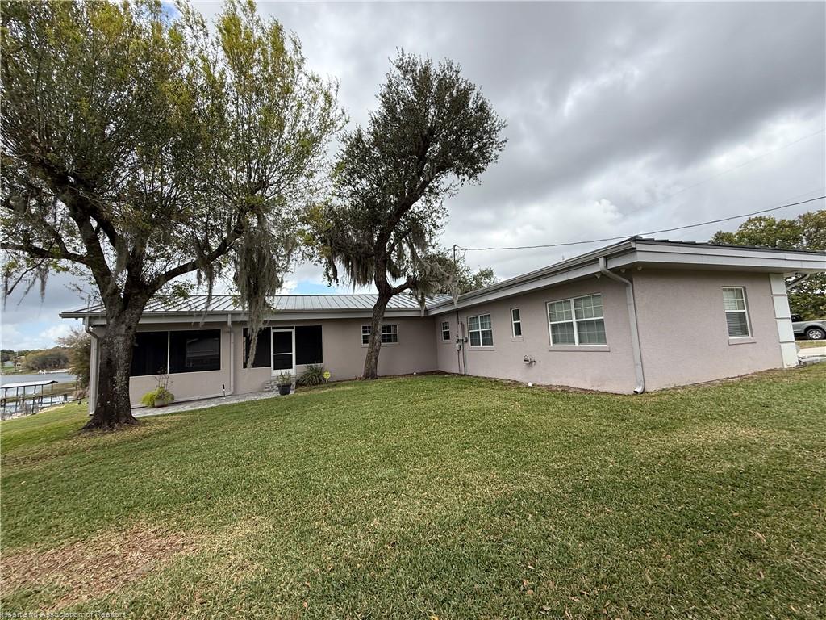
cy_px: 310
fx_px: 334
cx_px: 413
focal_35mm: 14
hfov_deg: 102.1
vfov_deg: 85.7
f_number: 2.2
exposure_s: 1/853
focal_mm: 2.22
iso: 50
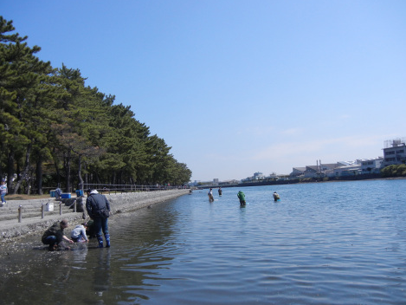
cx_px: 209
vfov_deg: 44.2
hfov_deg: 56.8
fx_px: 375
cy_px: 159
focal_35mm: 32
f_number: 7
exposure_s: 1/487
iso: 160
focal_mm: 5.4
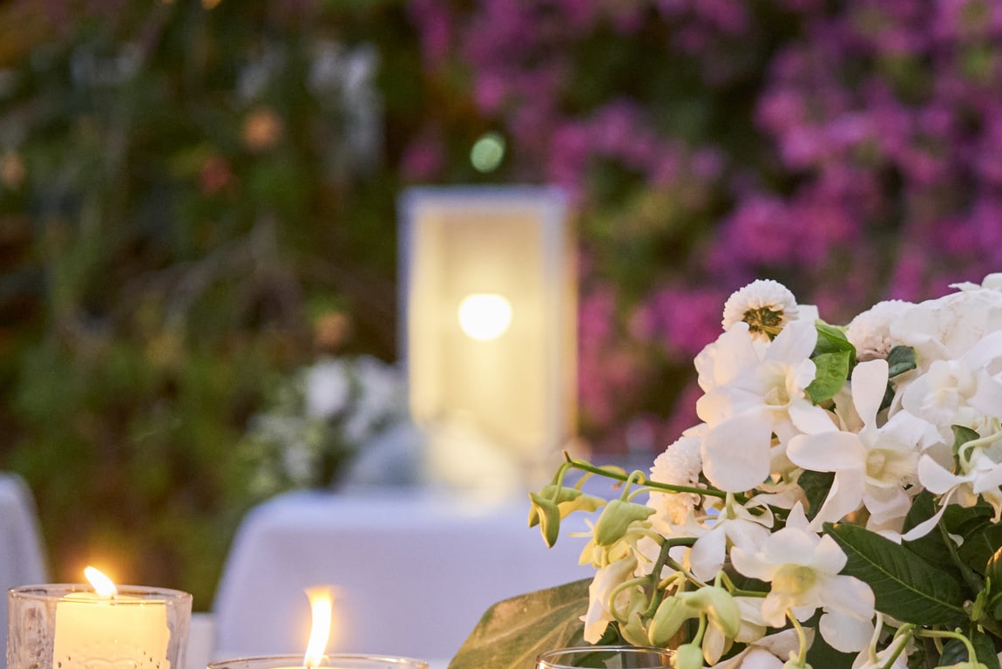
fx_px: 3285
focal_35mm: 118
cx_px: 1012
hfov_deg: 17.0
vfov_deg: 11.6
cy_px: 545
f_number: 2.2
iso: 640
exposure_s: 1/60
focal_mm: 35
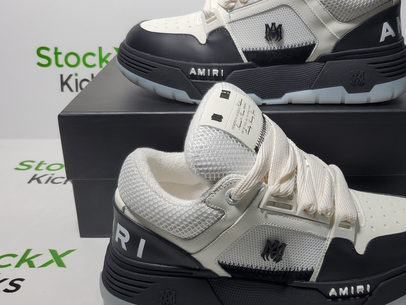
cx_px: 285
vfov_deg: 34.2
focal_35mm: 42
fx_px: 493
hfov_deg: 43.9
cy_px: 119
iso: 50
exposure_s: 1/465
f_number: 1.5
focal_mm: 4.3
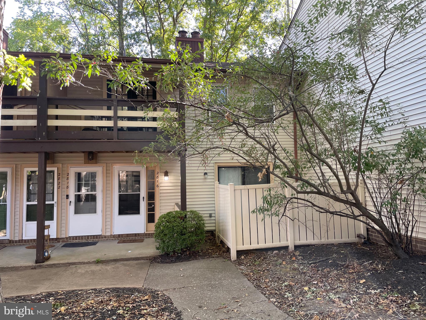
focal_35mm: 26
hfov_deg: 67.3
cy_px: 160
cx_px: 213
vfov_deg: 53.1
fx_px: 320
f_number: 1.6
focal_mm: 4.2
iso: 50
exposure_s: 1/121
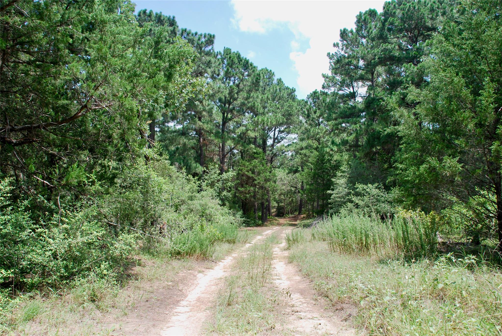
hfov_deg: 67.3
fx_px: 377
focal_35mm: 27
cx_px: 251
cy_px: 168
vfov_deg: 48.0
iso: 100
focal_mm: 18
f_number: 6.3
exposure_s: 1/160
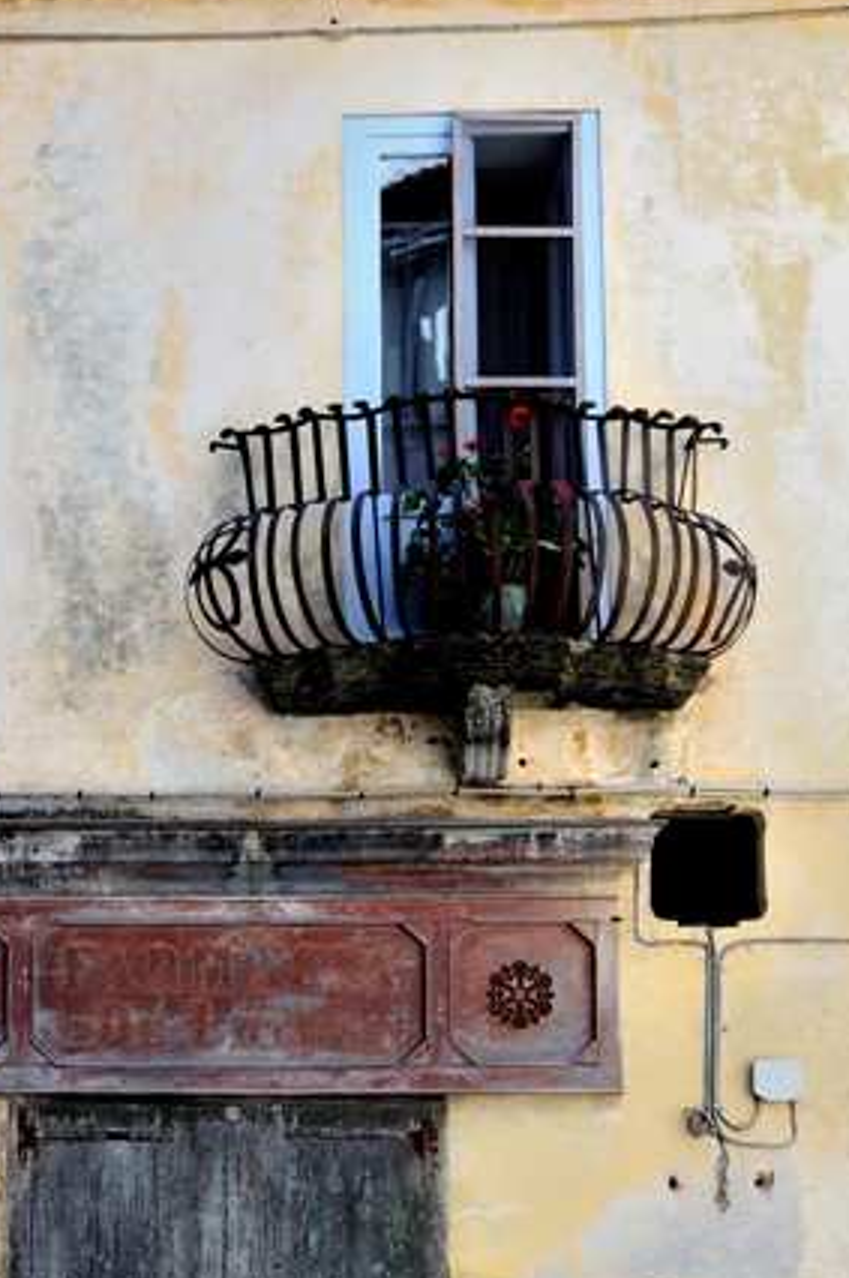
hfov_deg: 24.2
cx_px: 184
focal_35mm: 55
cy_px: 1017
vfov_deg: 35.2
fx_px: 1950
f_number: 6.3
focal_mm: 22
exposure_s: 1/125
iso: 200
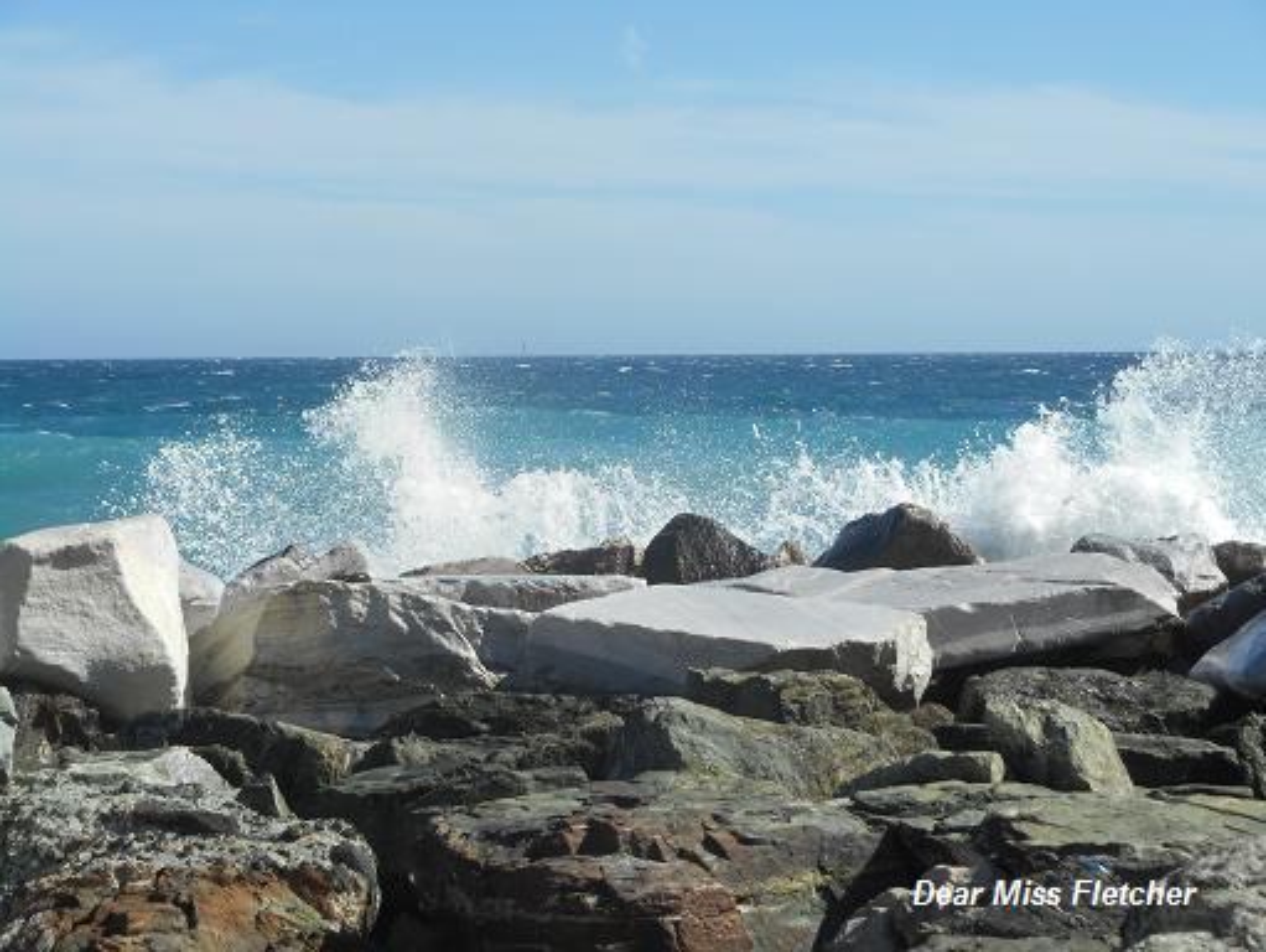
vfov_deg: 19.2
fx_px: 2818
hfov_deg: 25.3
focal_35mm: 77
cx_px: 633
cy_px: 476
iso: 80
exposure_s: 1/500
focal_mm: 13.8
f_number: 5.5
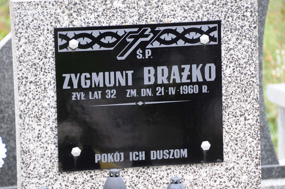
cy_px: 94
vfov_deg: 5.4
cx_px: 142
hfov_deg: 8.1
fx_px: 2016
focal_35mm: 255
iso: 640
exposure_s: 1/100
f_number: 7.1
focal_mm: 170
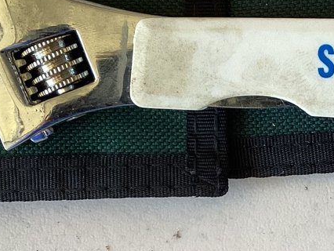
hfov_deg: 17.6
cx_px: 307
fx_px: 1062
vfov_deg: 13.5
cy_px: 159
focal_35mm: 110
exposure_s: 1/120
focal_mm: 3.3
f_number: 2.4
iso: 80
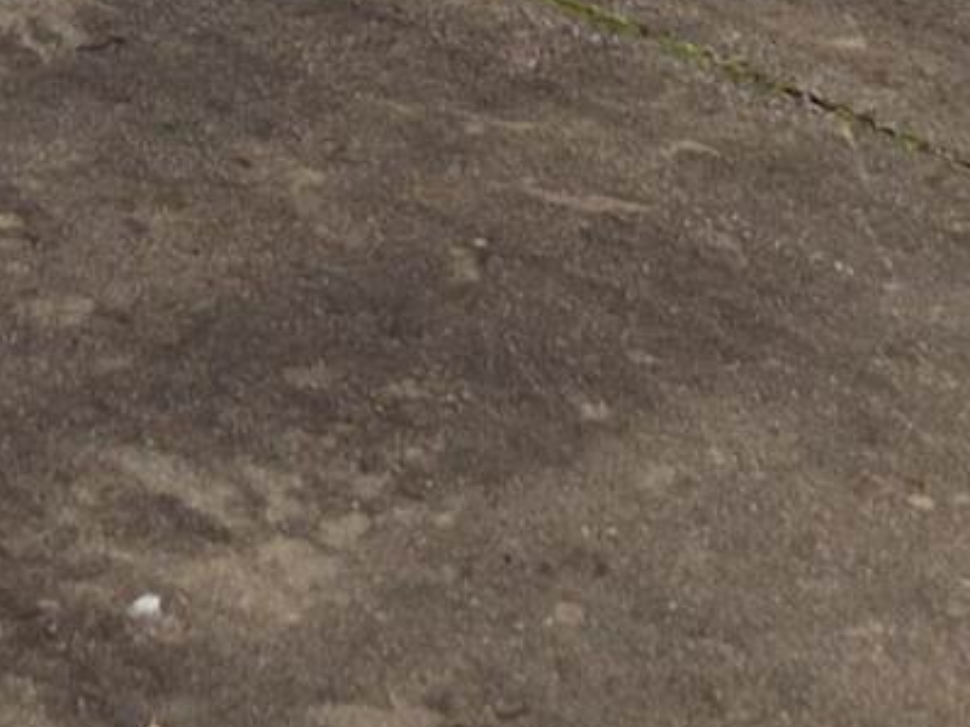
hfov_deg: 11.1
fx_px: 4958
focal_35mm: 177
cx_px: 153
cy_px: -1279
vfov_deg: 7.6
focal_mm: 5.4
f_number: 1.8
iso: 25
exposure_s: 1/1116
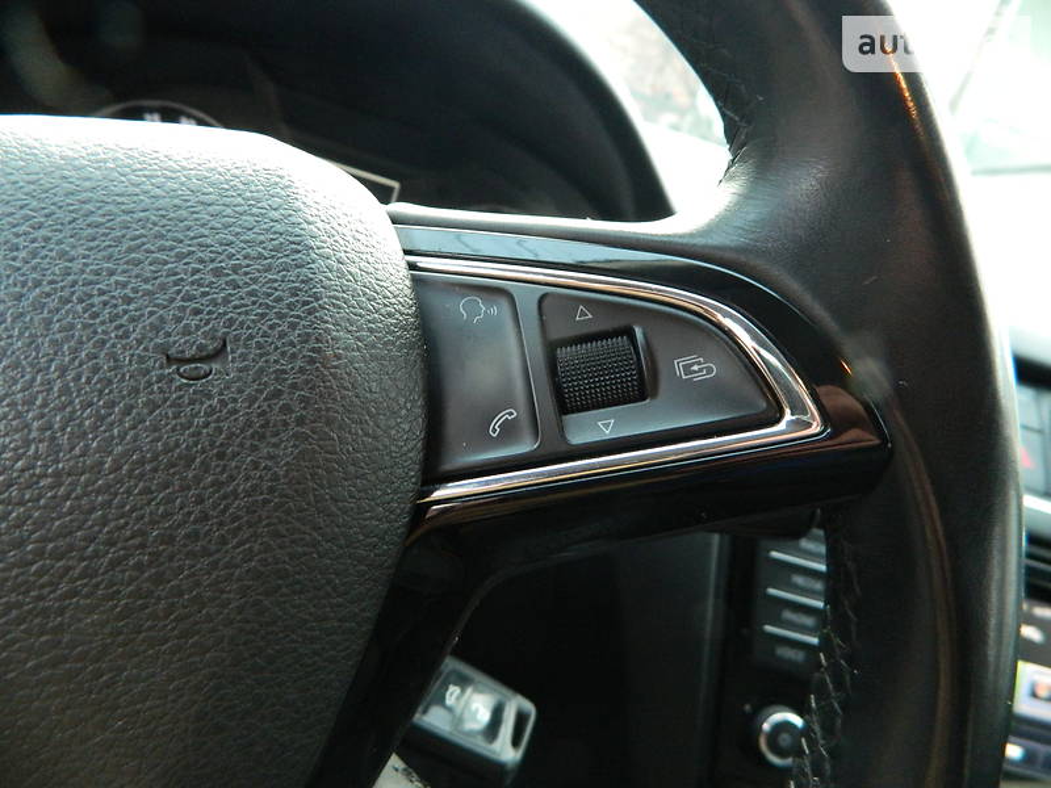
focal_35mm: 25
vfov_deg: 54.9
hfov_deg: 69.4
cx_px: 526
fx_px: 759
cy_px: 394
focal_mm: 4.5
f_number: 3.1
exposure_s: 1/60
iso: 400
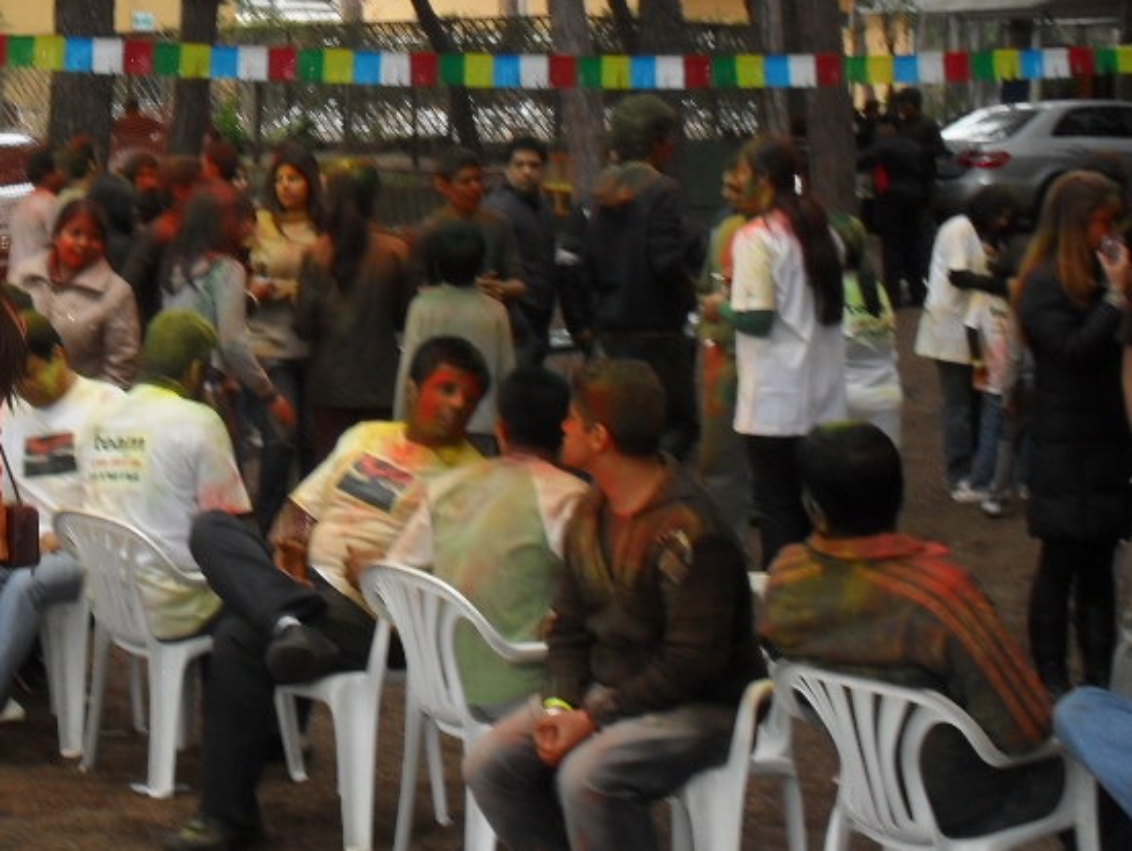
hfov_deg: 21.2
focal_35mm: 91
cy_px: 269
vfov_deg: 16.2
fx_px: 2978
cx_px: 212
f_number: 3.9
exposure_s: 1/45
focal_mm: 8.7
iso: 160
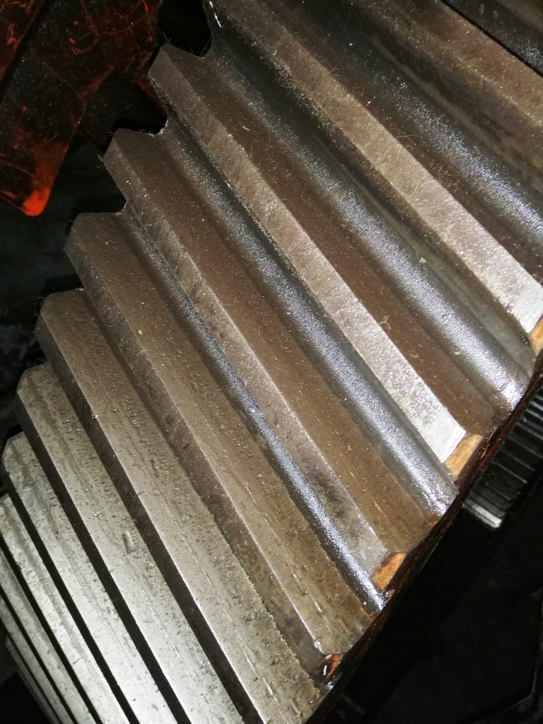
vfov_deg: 67.3
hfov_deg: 53.1
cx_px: 272
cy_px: 362
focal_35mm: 26
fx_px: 544
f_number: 2.2
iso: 200
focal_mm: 3.81
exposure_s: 1/33.3
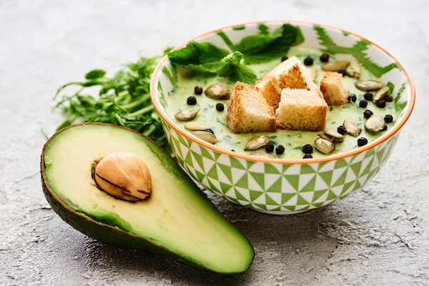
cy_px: 143
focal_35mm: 105
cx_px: 214
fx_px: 1251
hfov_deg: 19.5
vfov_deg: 13.0
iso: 320
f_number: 9
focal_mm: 105
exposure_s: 1/160
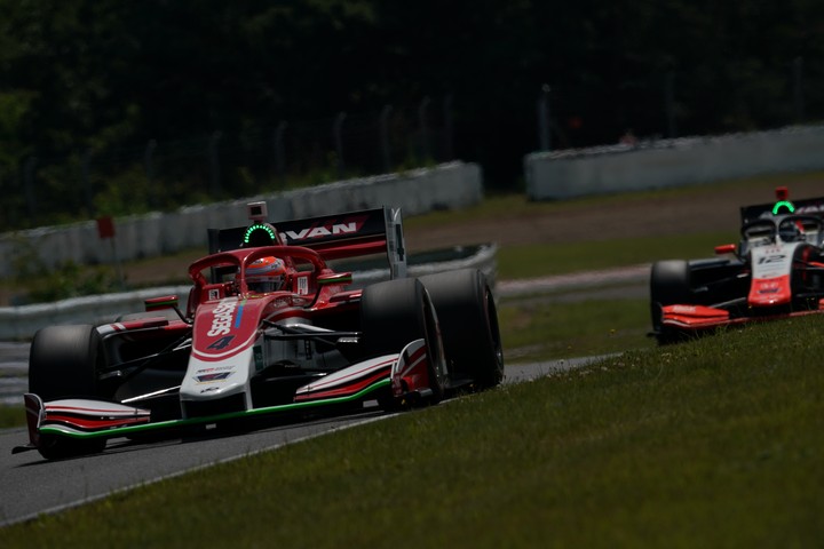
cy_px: 274
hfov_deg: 3.4
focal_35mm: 600
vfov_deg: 2.3
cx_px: 412
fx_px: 13732
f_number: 11
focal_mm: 600
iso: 200
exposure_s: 1/1000
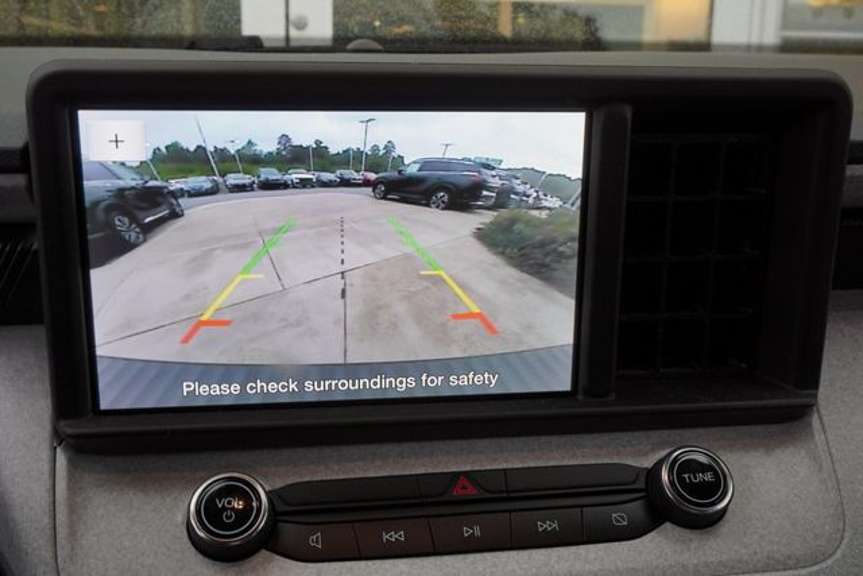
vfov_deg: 33.0
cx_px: 432
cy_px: 288
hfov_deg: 47.9
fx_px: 971
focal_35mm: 40
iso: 160
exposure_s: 1/10
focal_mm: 27
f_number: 13
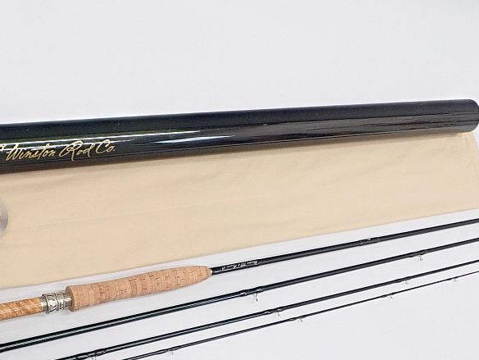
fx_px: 567
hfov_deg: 45.4
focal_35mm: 41
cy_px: 239
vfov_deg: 34.8
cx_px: 184
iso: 800
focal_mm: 5.5
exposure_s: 1/60
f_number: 3.2
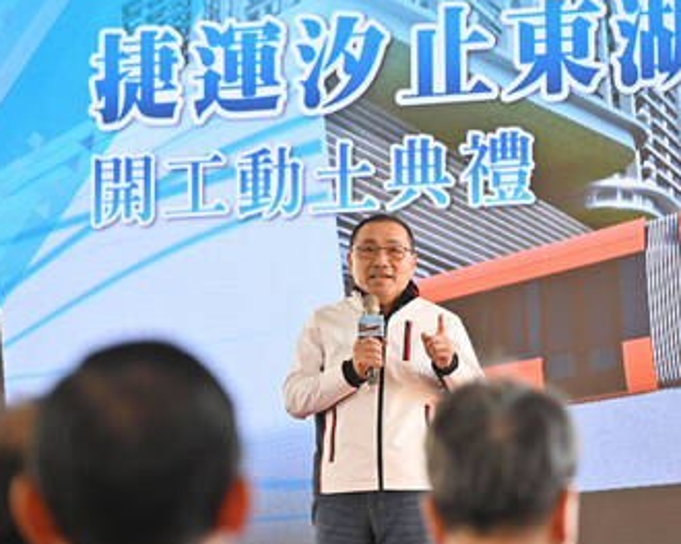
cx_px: 369
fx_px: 2640
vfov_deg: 11.8
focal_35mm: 131
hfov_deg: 14.7
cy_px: 273
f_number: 4
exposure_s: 1/125
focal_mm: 115
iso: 220
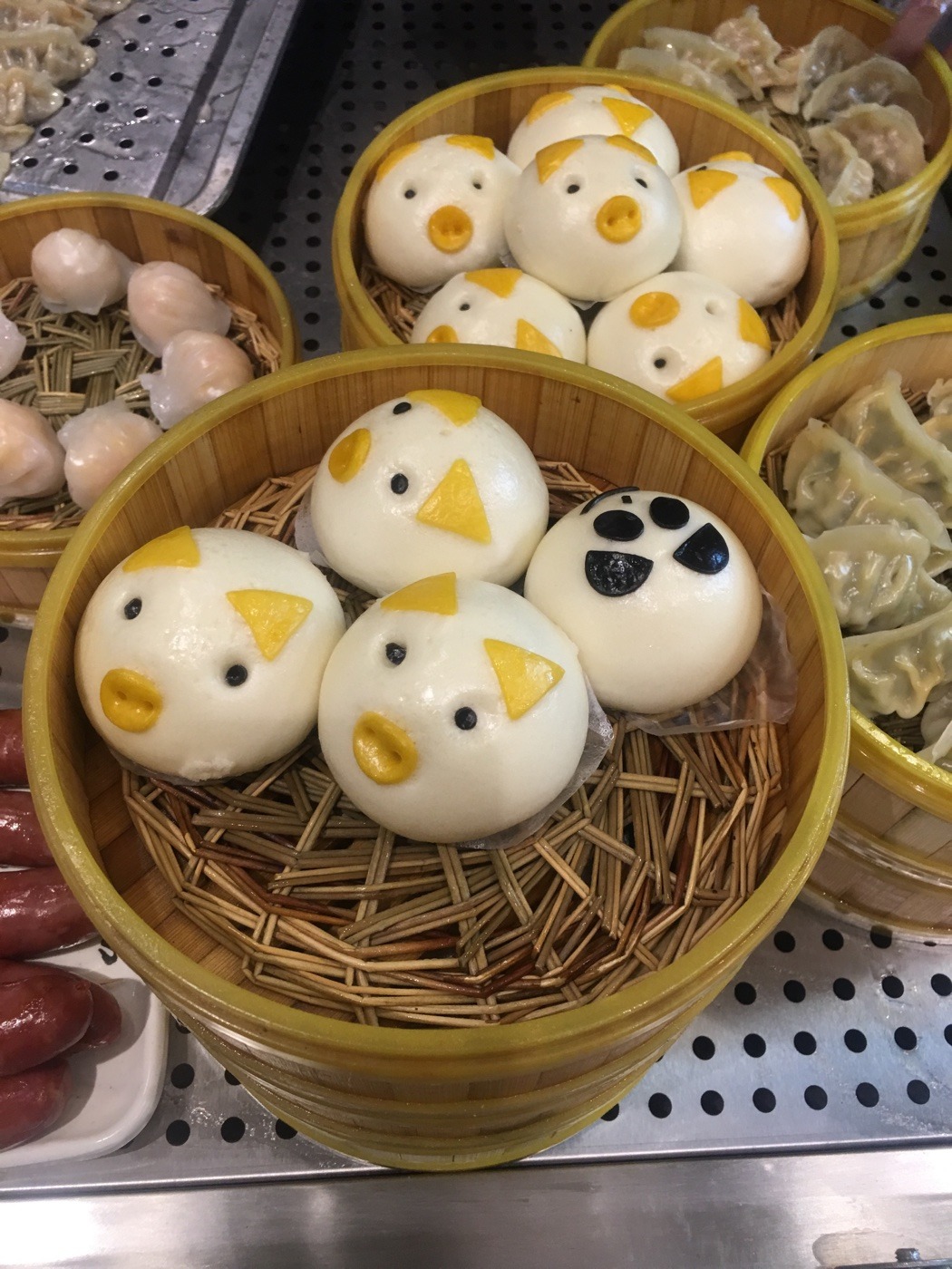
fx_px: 1063
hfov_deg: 48.2
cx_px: 476
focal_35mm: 29
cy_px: 634
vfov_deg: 61.7
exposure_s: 1/33
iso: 50
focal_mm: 4.15
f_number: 2.2
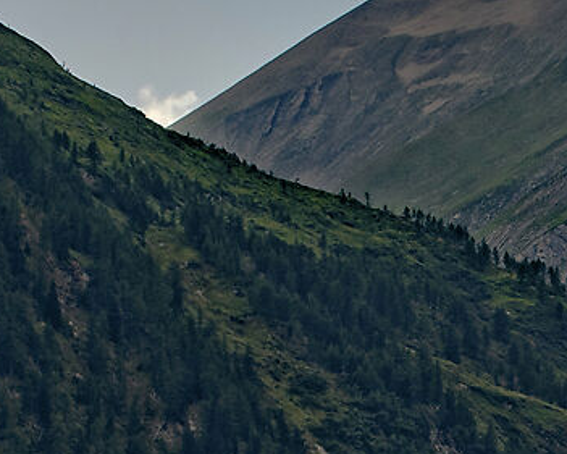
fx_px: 7537
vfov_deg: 3.4
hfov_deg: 4.3
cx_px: 792
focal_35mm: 449
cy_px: 879
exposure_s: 1/200
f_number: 8
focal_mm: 70
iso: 200
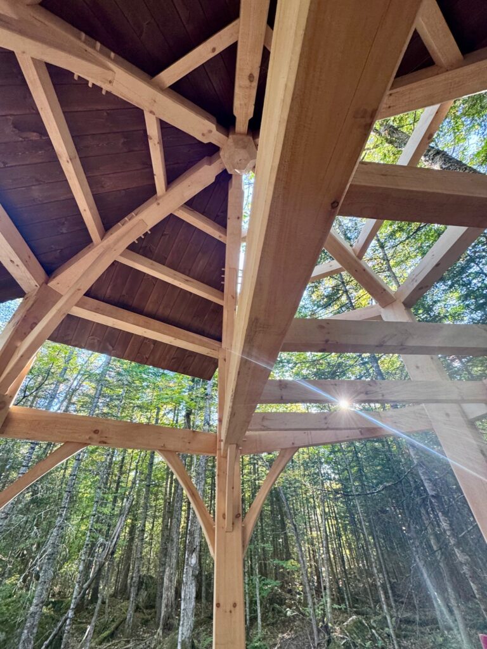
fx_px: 263
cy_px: 324
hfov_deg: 85.6
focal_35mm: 14
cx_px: 244
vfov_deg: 102.1
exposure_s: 1/99
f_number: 2.2
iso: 250
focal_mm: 2.22
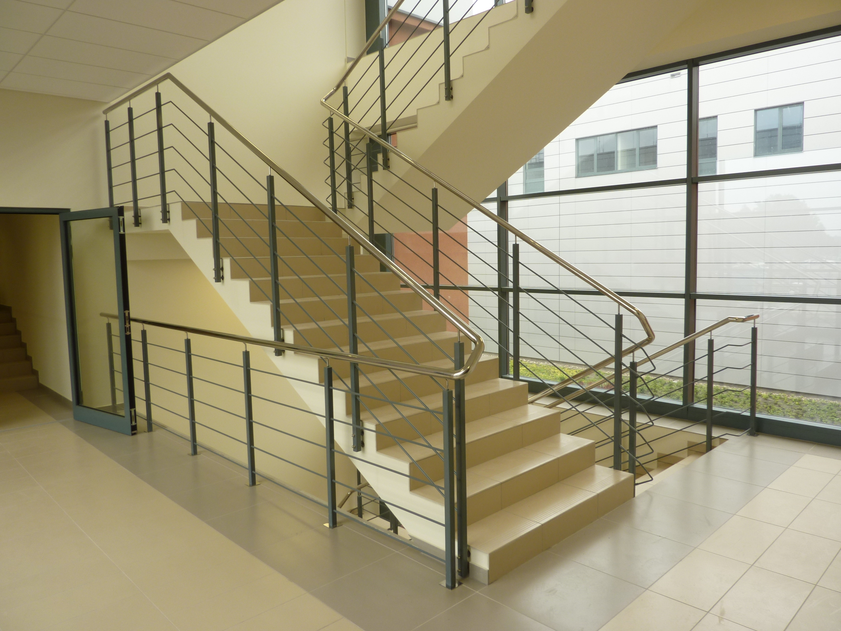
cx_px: 420
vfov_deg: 54.9
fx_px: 607
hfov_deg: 69.4
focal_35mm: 25
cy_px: 316
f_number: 3.3
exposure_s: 1/50
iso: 80
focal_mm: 4.1
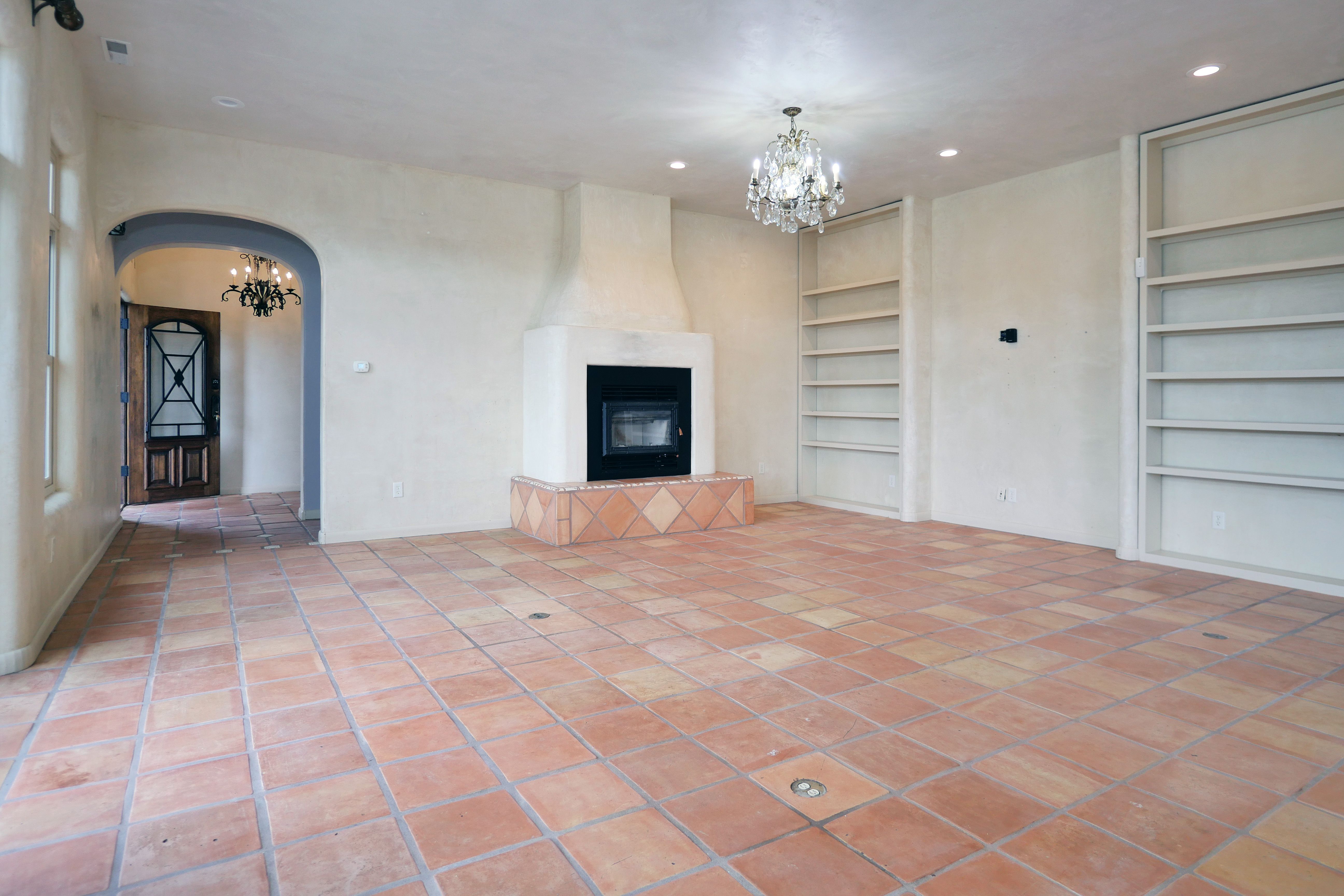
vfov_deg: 67.4
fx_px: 672
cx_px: 672
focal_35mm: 18
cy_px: 448
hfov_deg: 90.0
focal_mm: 9
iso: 800
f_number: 1.8
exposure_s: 1/125
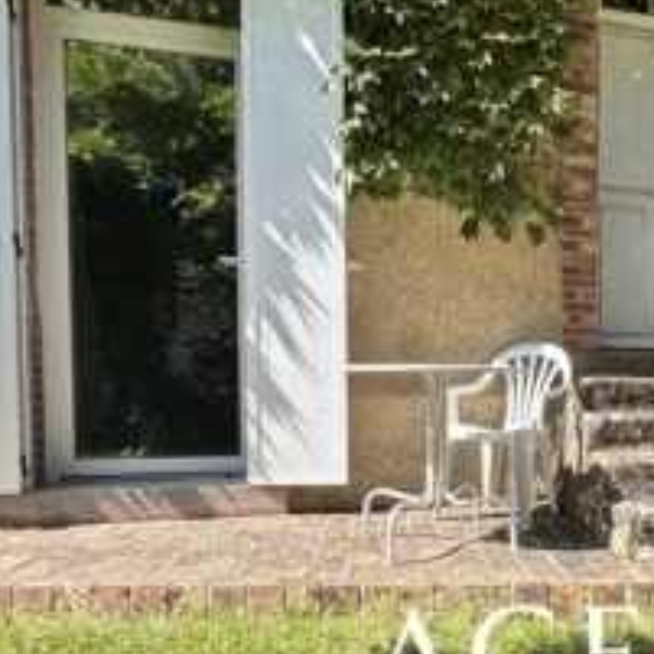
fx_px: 769
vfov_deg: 45.6
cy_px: 413
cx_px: 628
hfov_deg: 41.2
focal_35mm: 36
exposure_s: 1/764
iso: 40
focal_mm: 2.22
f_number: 2.2
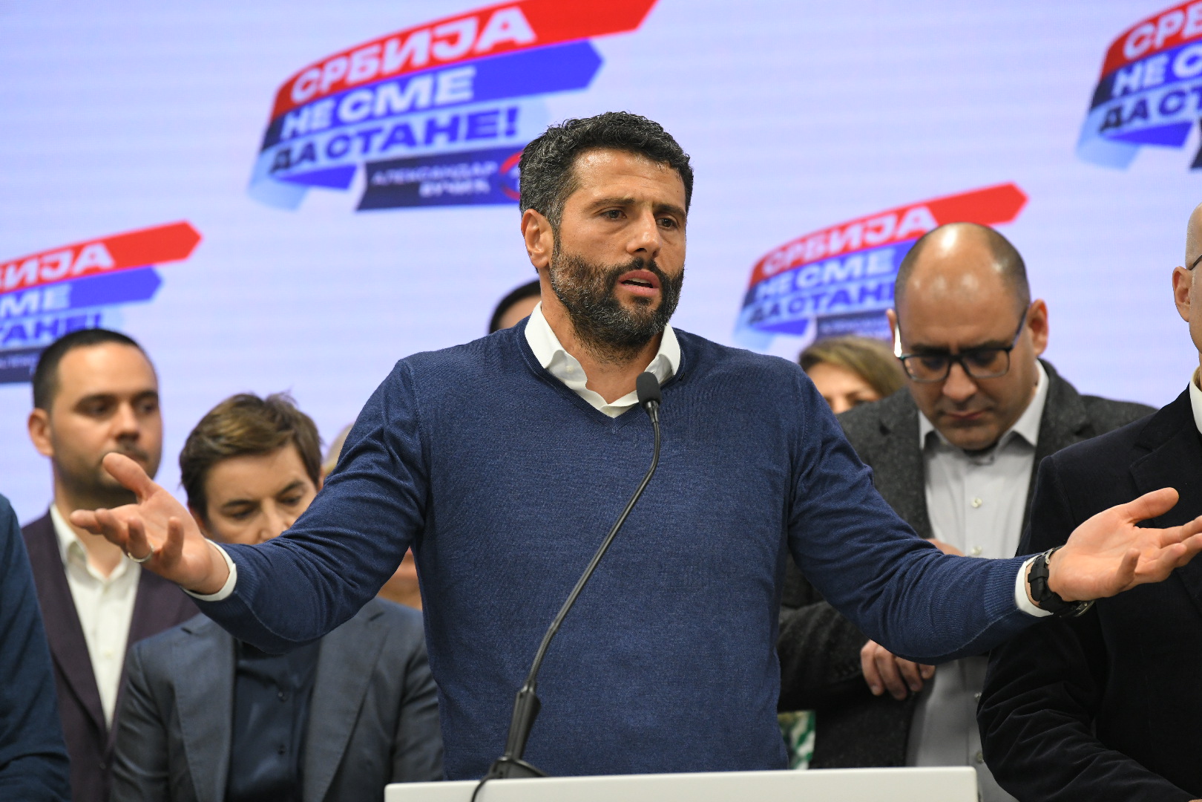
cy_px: 401
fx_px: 6010
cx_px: 601
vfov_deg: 7.6
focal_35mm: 180
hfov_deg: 11.4
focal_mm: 180
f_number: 4
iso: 3200
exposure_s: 1/400
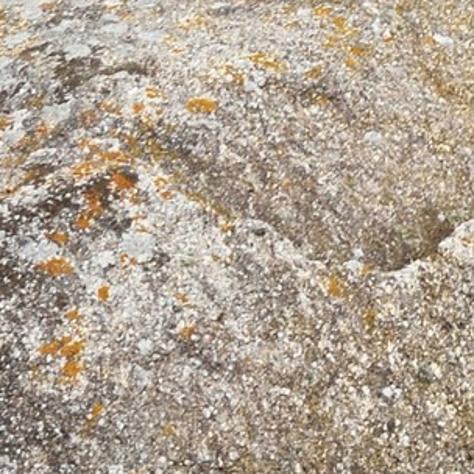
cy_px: -951
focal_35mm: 282
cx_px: 939
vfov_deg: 5.8
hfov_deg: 6.1
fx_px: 4369
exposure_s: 1/400
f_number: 10
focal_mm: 42
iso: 200
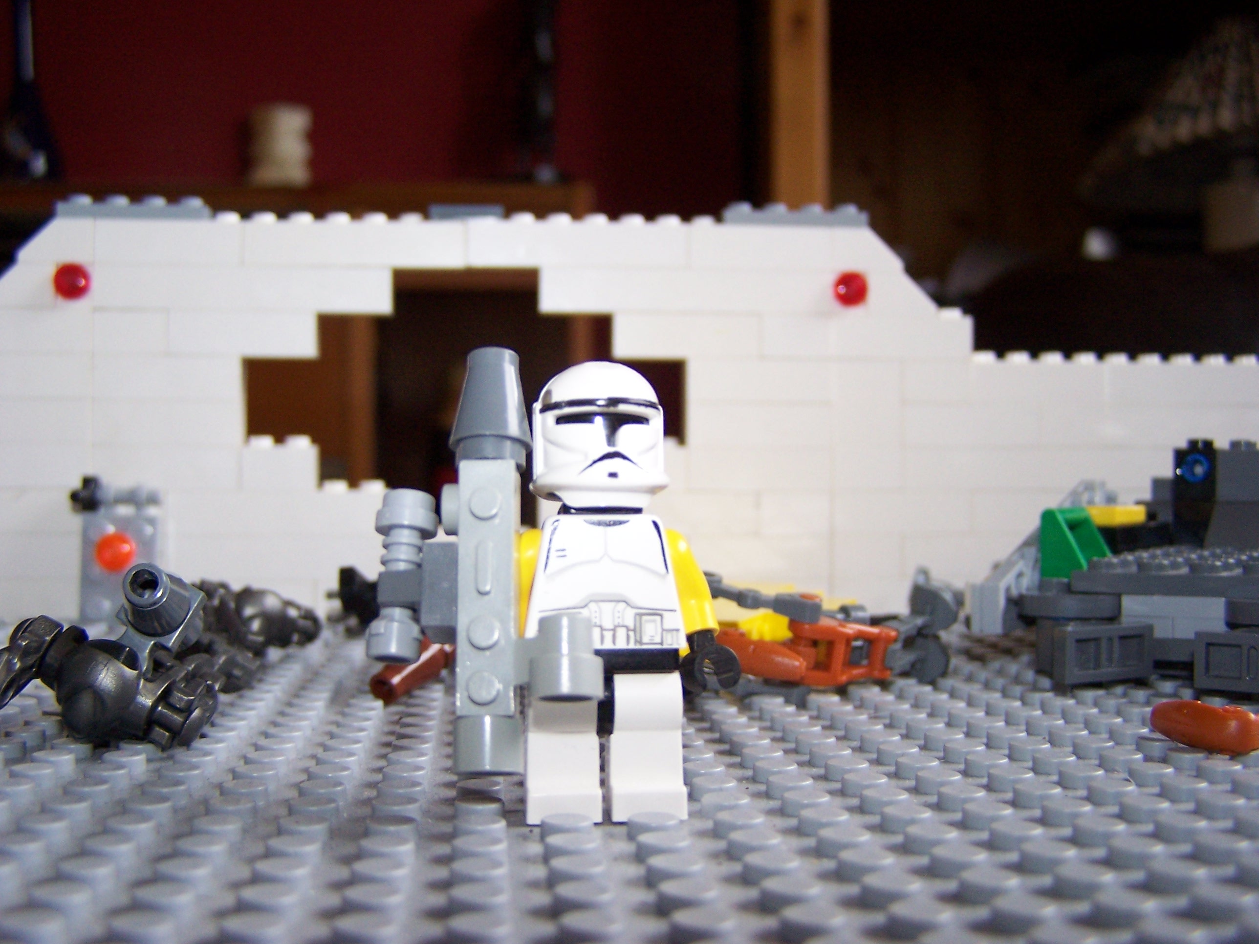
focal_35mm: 40
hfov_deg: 46.8
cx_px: 630
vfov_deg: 36.0
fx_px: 1455
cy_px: 472
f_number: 2.8
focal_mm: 6.7
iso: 140
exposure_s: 1/60
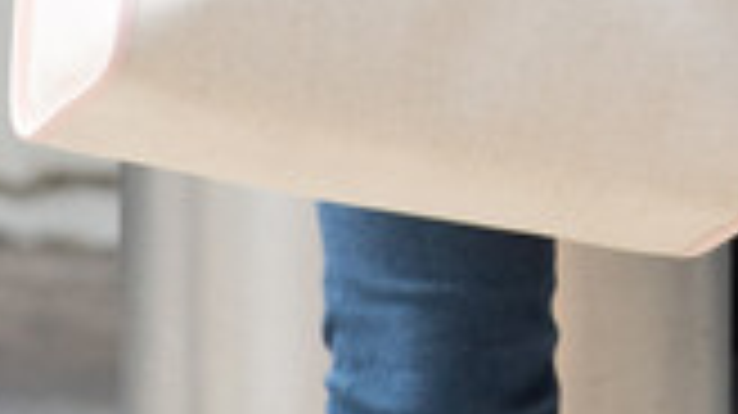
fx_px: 33910
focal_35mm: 1734
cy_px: -261
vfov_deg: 0.7
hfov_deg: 1.2
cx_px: 731
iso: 800
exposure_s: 1/640
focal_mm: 340
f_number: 7.1
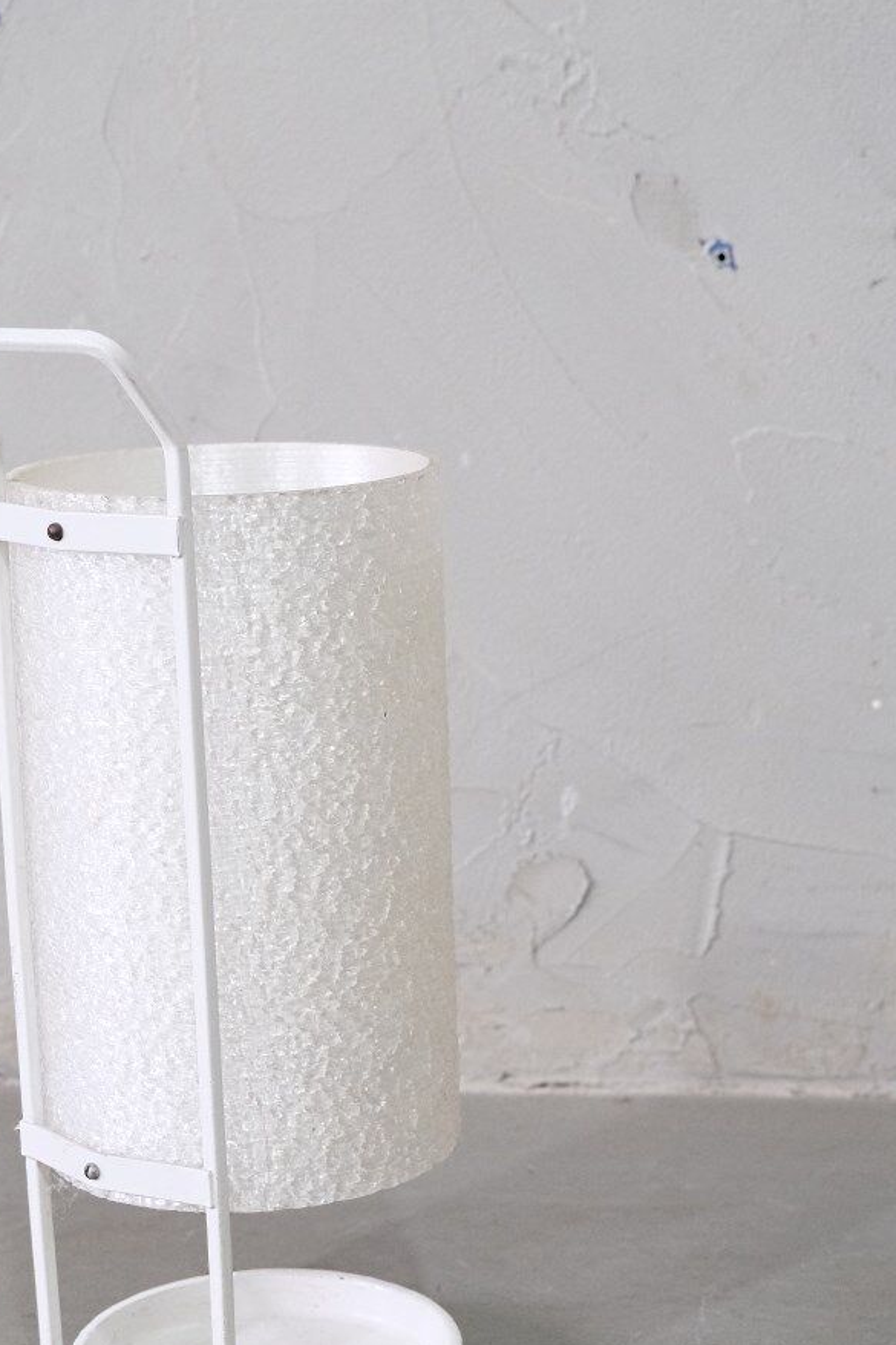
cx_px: 283
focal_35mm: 71
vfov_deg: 28.5
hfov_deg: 19.1
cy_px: 697
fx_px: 2652
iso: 2500
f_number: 4
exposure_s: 1/50
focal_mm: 32.5
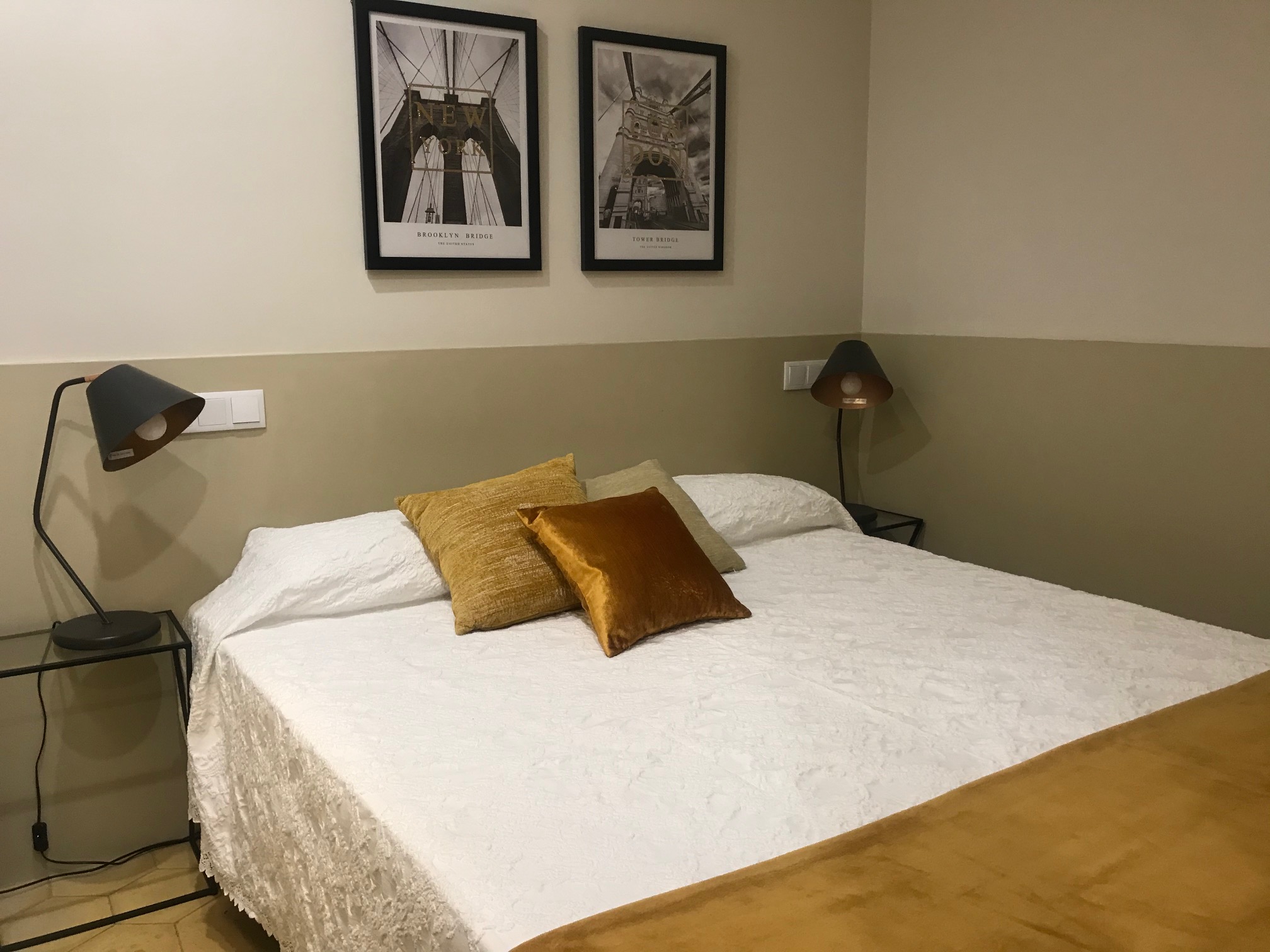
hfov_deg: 63.4
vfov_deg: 49.7
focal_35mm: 28
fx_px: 1027
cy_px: 476
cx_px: 635
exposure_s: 1/17
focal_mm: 3.99
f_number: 1.8
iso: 40
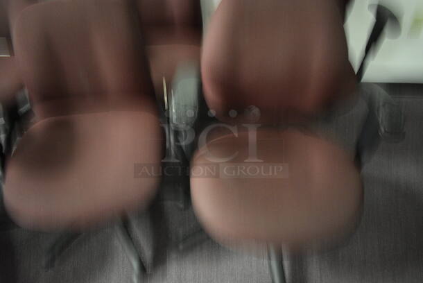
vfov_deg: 48.0
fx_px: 318
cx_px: 212
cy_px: 142
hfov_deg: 67.3
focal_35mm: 27
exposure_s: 1/10
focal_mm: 18
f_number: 3.5
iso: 3200
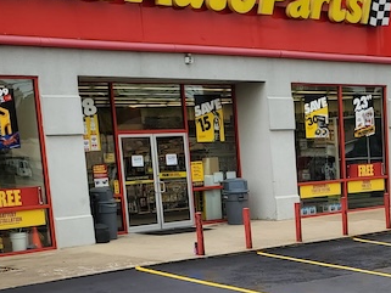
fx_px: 938
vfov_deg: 17.2
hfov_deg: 21.9
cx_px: 462
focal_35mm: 83
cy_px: 325
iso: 50
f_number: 2.4
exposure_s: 1/463
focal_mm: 4.3
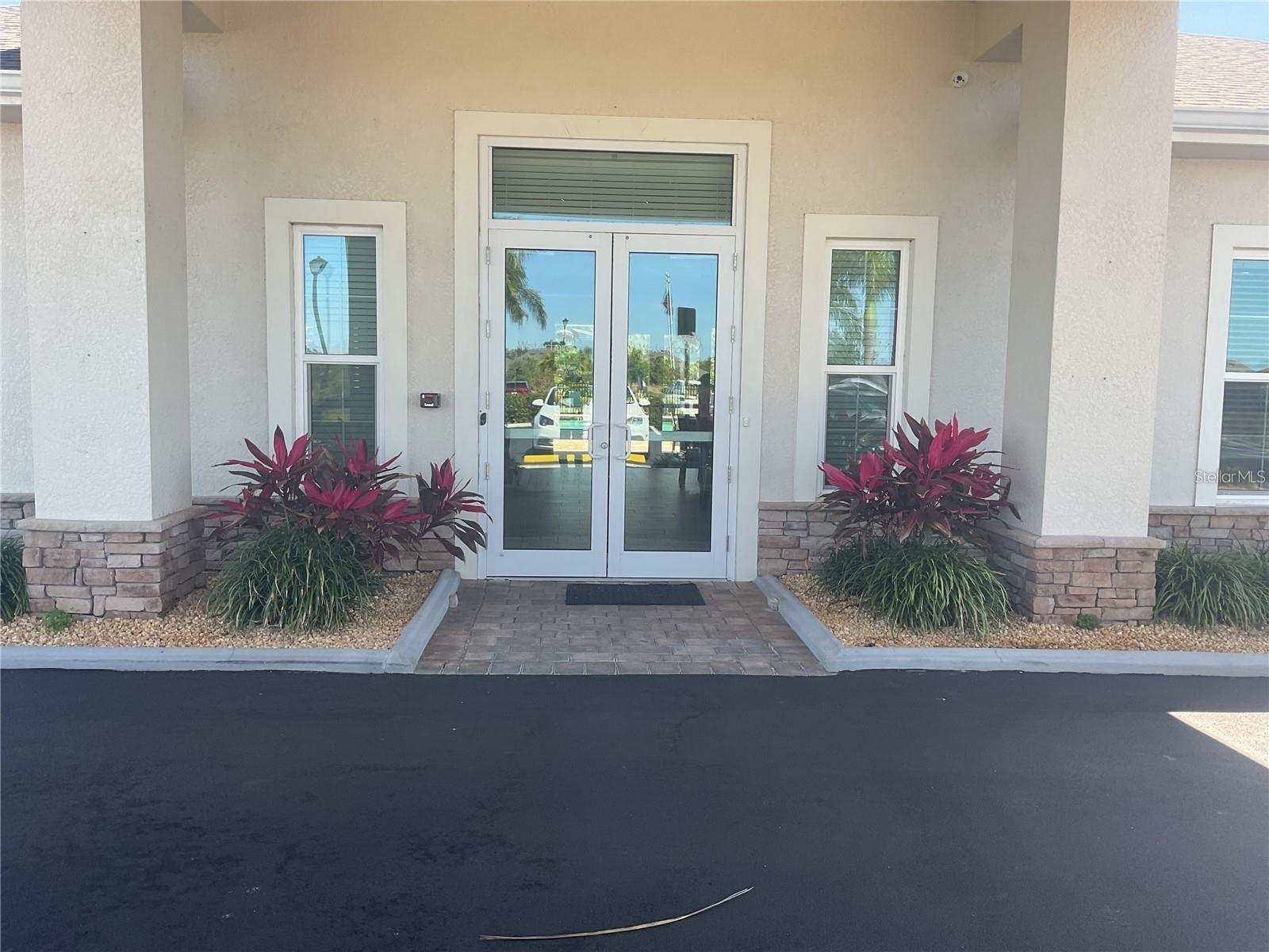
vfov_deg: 48.2
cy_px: 476
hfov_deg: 61.7
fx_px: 1063
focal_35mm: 29
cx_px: 634
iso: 16
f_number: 1.8
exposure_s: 1/247
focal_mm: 3
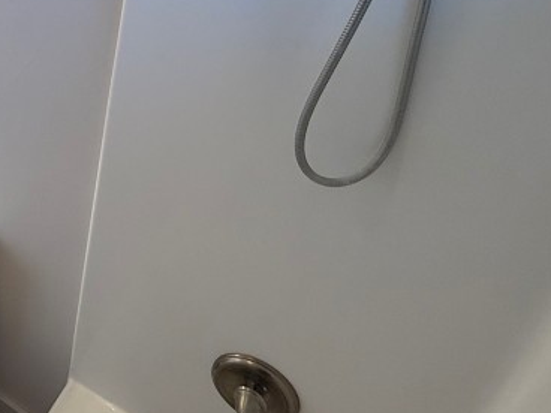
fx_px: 621
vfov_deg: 34.3
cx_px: -18
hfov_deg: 40.8
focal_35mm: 39
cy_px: 25
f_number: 2.2
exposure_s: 1/120
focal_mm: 2.22
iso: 160
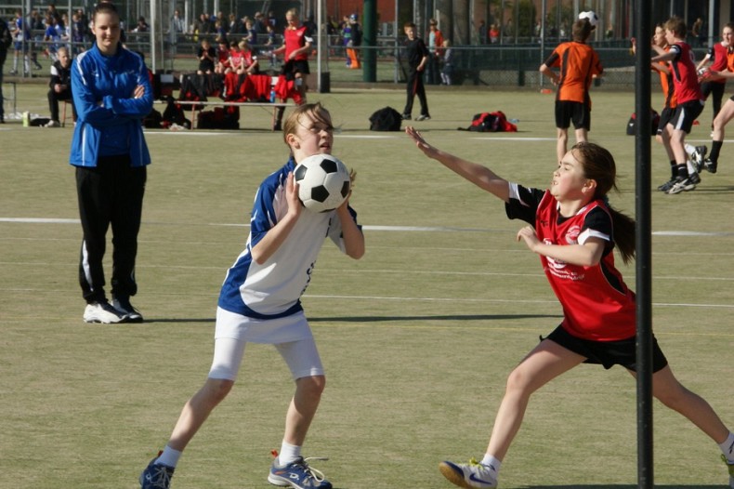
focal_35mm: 135
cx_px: 367
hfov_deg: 15.2
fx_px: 2751
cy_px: 244
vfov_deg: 10.2
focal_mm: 90
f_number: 14
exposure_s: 1/320
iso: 200
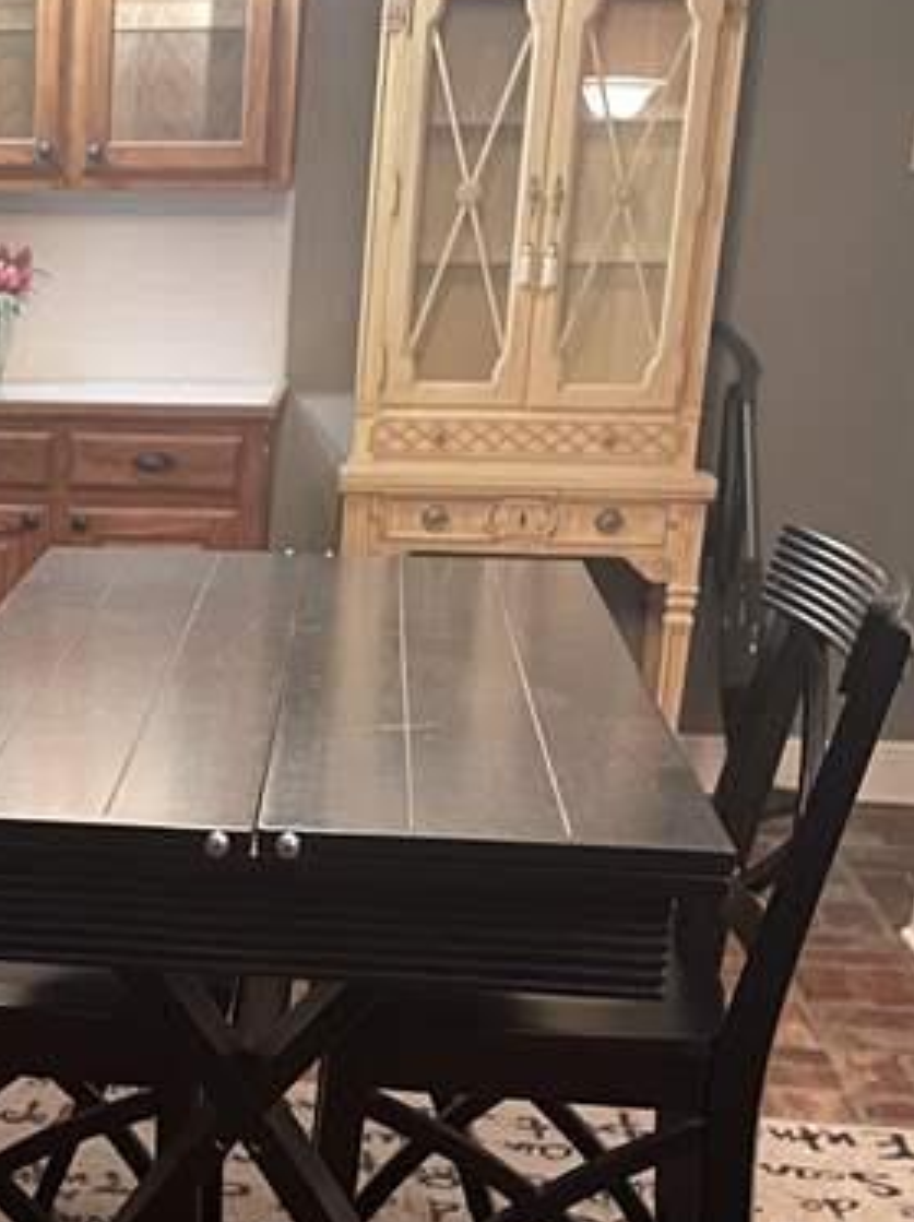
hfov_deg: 20.4
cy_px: 950
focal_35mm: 67
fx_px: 2363
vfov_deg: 28.5
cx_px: -203
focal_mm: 5.1
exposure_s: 1/30
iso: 1000
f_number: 1.6
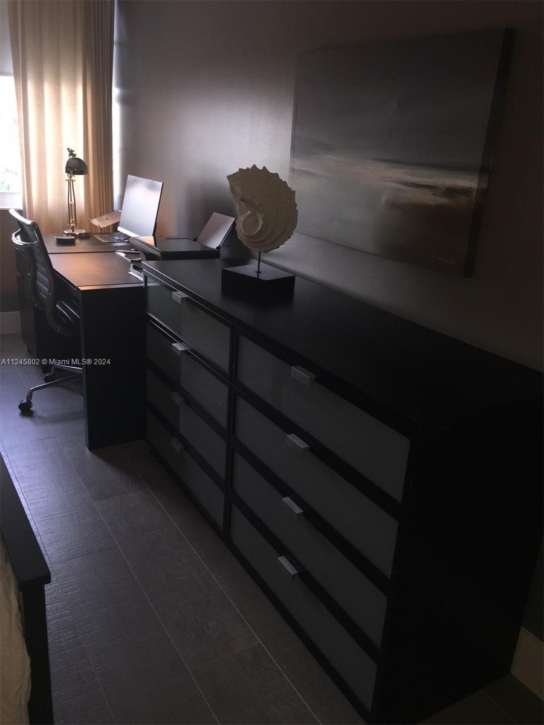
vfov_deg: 61.7
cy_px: 362
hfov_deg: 48.2
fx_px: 608
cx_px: 272
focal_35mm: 29
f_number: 2.2
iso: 32
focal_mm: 4.15
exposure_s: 1/32
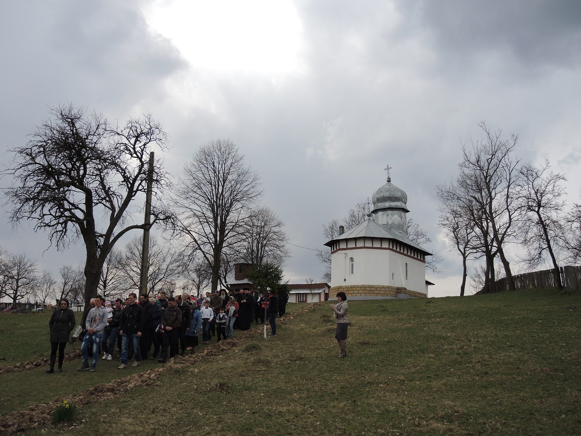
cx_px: 290
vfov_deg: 49.7
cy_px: 218
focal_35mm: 28
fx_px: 470
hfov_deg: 63.4
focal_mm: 6
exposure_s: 1/1600
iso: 80
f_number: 2.5
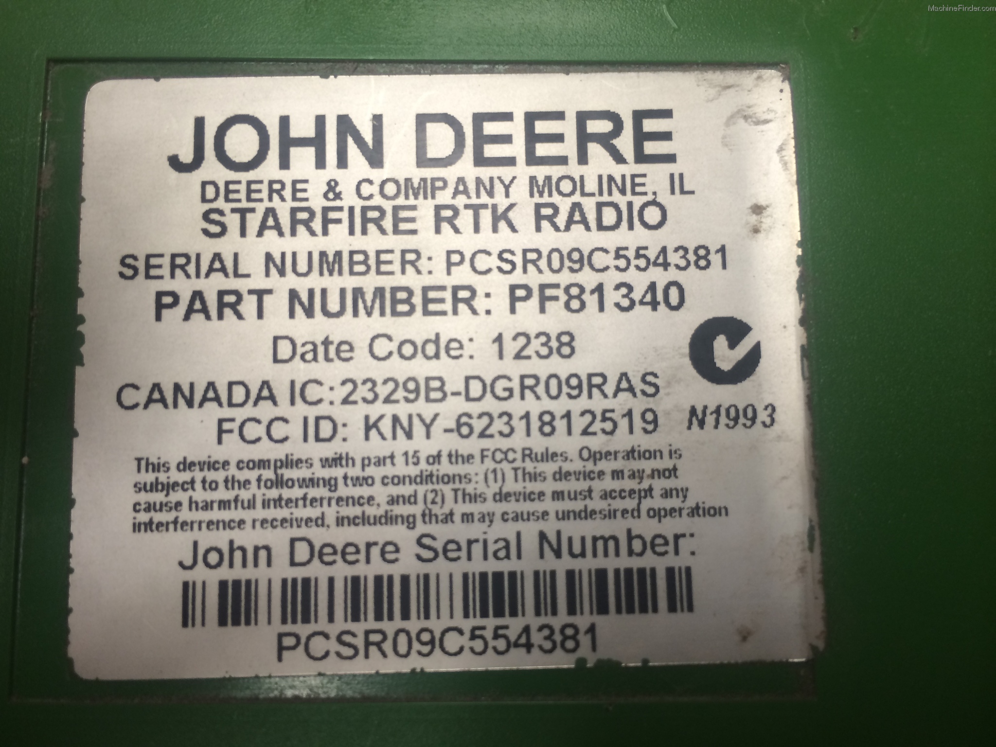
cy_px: 374
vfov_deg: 46.8
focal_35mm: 30
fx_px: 863
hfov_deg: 60.0
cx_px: 498
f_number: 2.2
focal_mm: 4.12
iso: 50
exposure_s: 1/30
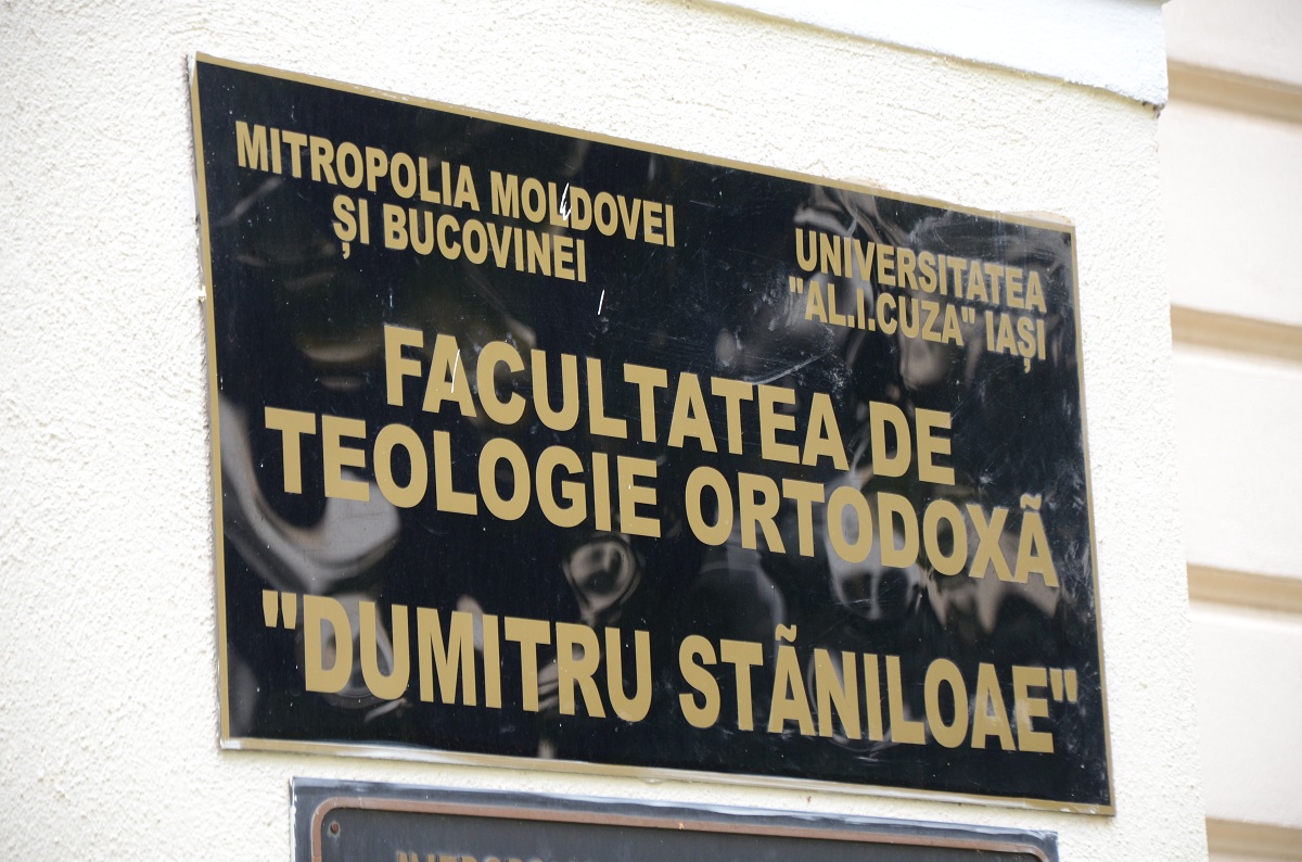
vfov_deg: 8.7
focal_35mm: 158
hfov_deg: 13.1
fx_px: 5683
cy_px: 431
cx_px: 651
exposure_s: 1/30
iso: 100
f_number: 5.6
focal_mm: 105
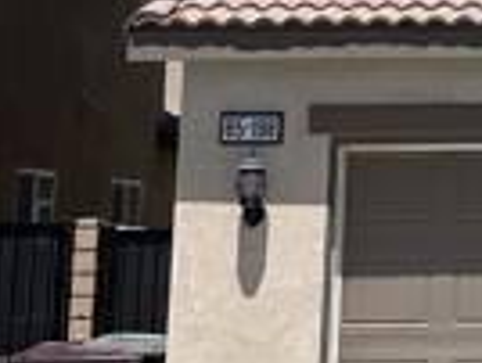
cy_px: -291
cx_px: 917
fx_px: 2762
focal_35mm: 198
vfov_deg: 7.3
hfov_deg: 9.4
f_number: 1.6
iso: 32
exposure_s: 1/5291
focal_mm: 4.2
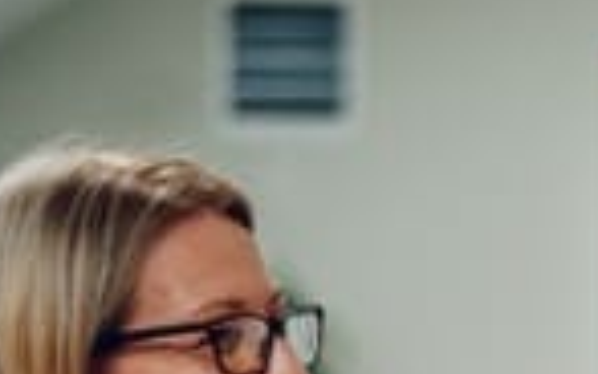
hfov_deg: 10.0
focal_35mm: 208
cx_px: 509
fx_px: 3391
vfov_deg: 6.2
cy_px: 648
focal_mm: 50
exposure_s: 1/200
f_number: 1.8
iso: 200
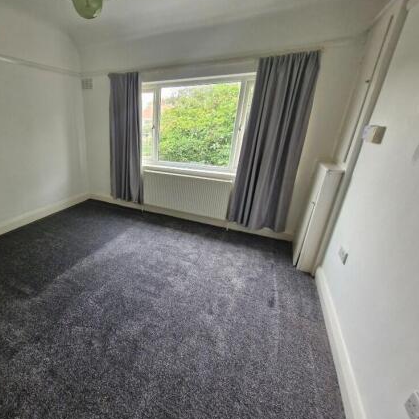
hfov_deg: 84.1
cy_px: 212
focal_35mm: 16
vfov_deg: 87.4
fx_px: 219
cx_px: 136
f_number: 2.2
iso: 250
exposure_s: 1/50
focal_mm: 1.74
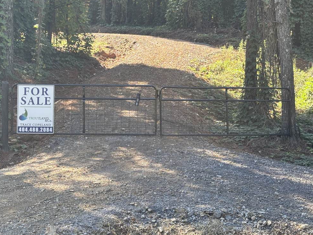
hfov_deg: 28.5
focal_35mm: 68
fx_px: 615
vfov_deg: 21.6
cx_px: 141
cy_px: 94
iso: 32
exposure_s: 1/237
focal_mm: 5.96
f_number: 1.6
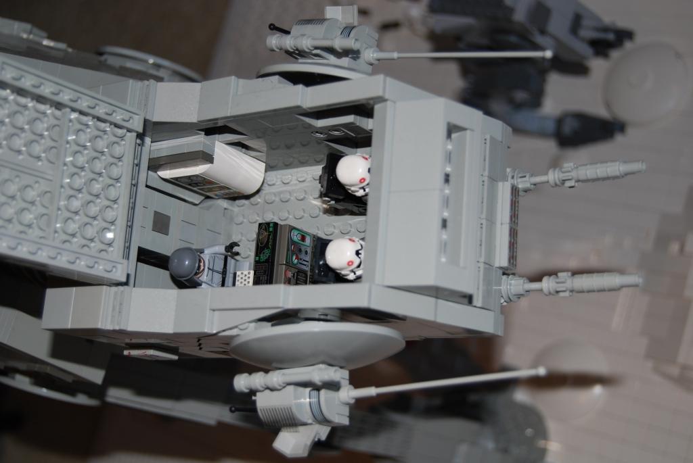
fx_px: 1098
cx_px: 346
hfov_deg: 35.0
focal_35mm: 57
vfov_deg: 23.8
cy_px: 232
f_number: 5
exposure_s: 1/125
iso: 100
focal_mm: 38
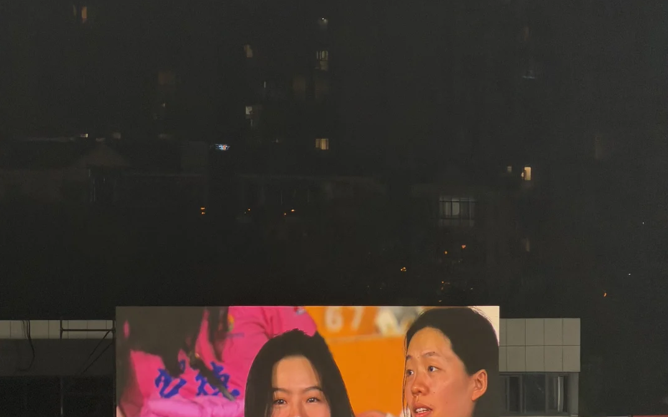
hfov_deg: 7.4
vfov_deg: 4.6
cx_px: 334
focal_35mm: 284
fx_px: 5171
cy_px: 413
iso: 160
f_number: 2.8
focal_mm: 16.89
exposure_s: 1/100
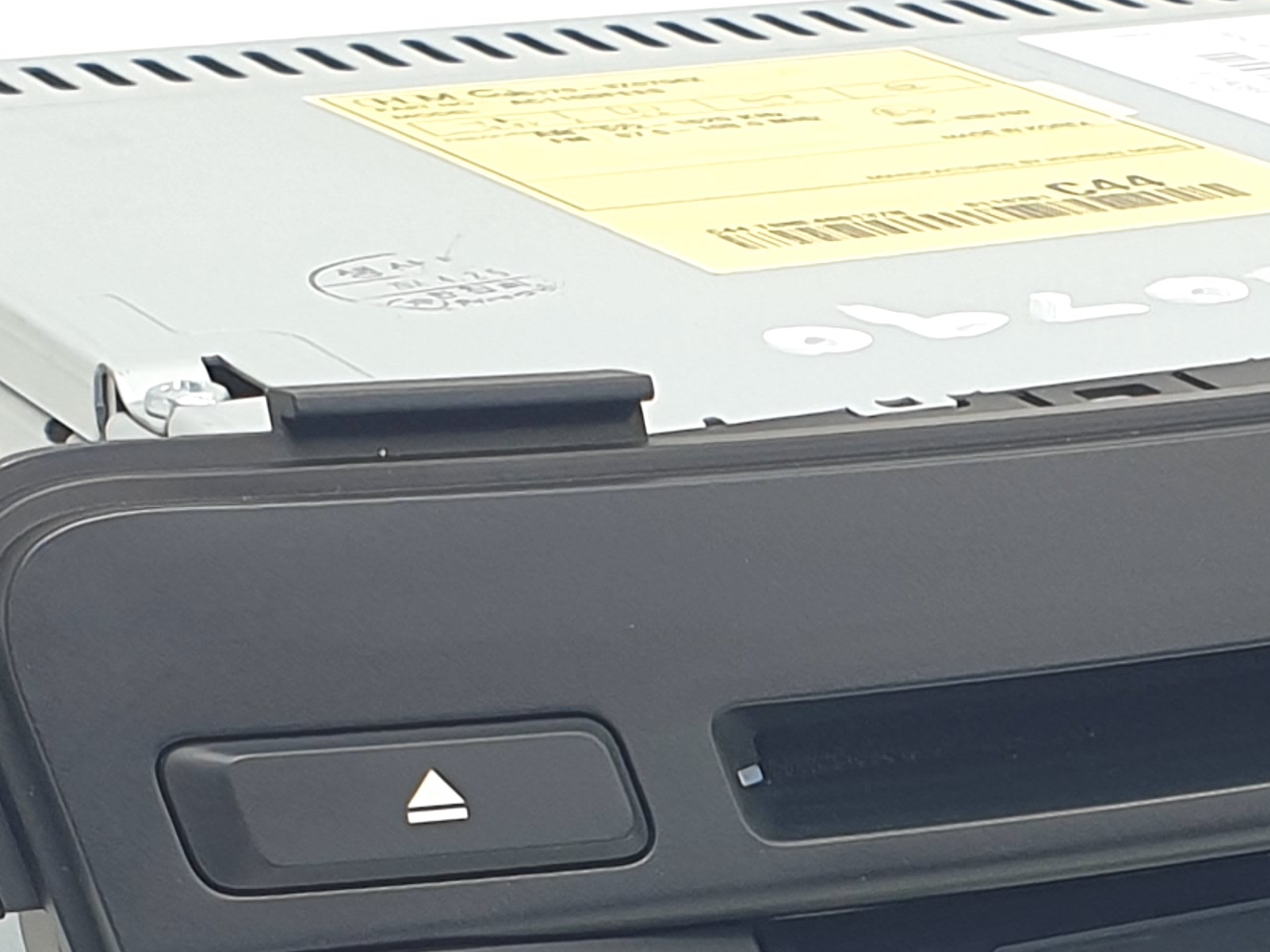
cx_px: 1143
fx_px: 2898
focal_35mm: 79
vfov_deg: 17.7
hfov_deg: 24.0
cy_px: 1158
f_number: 2.4
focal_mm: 4.3
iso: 50
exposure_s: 1/148
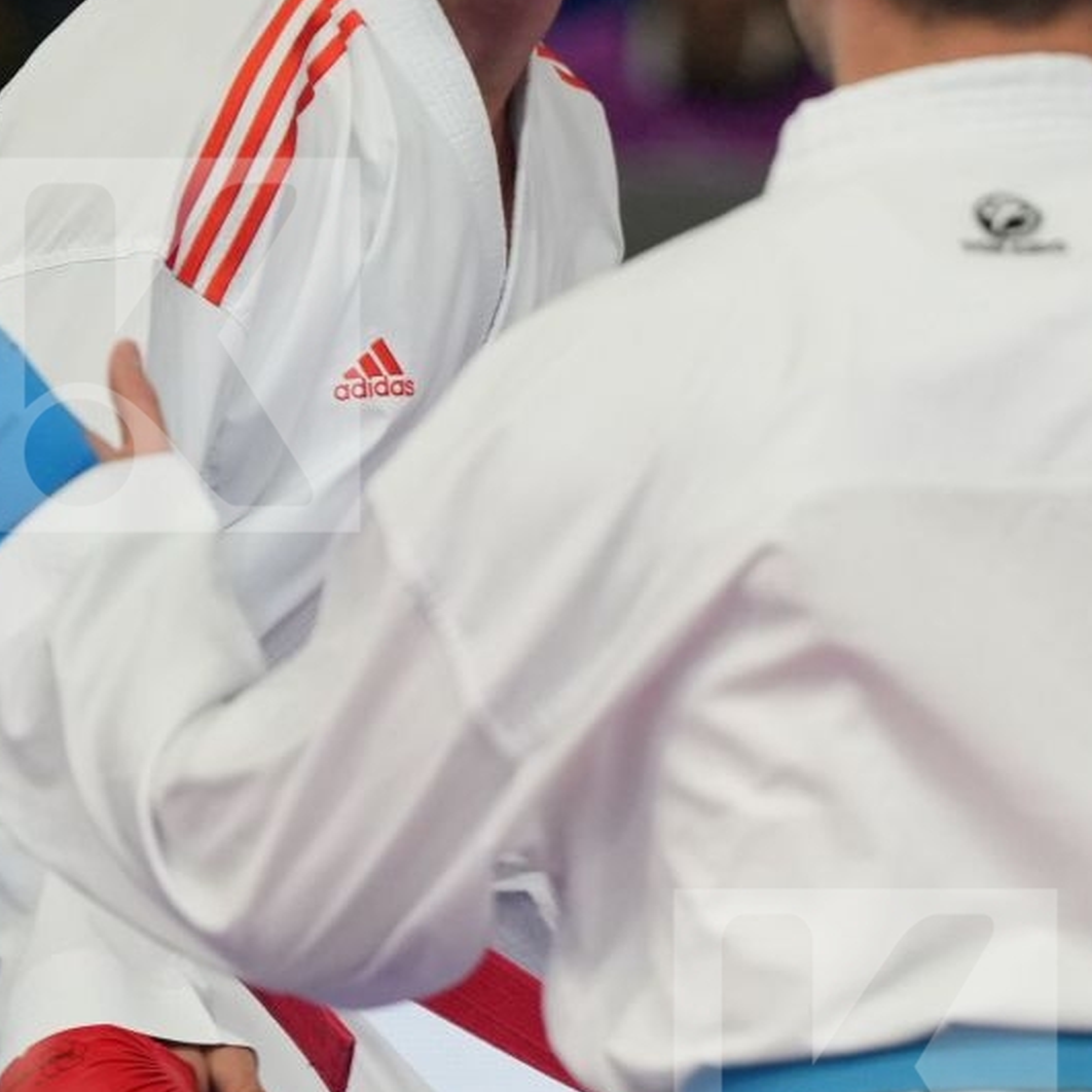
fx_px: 24983
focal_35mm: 700
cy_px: 345
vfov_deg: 2.5
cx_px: 866
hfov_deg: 2.5
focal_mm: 162
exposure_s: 1/1000
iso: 1600
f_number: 2.8
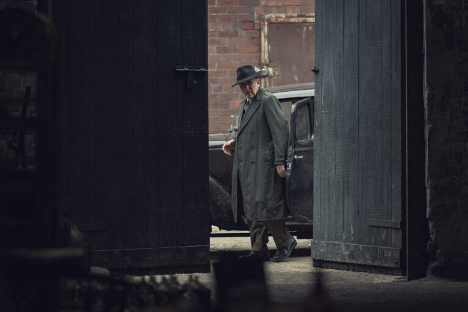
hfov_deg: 8.4
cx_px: 234
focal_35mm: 245
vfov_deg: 5.6
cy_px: 156
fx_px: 3185
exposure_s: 1/500
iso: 1000
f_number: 4
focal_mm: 245
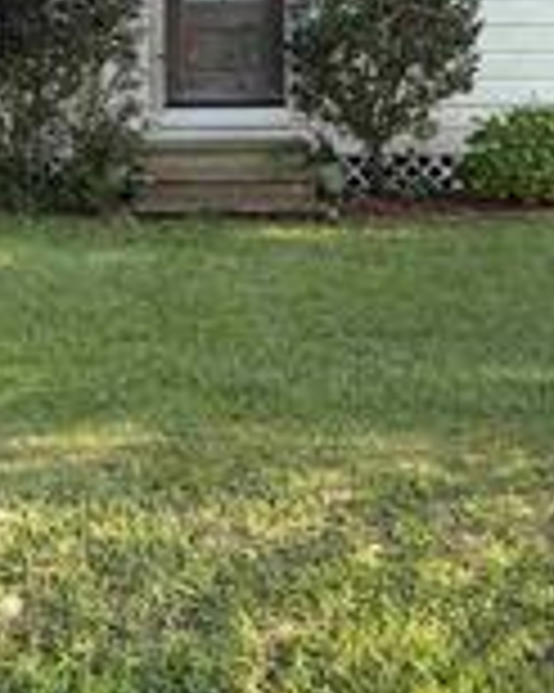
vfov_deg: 21.1
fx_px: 1805
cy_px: 16
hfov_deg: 16.9
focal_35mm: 88
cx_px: -43
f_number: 1.6
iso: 50
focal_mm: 5.96
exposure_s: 1/591
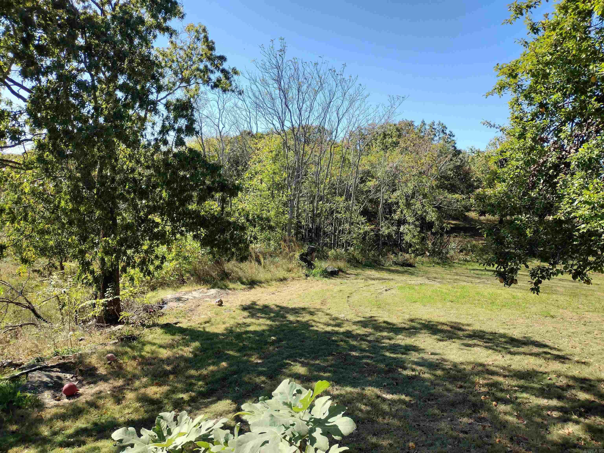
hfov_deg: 65.3
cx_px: 302
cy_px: 226
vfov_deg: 51.4
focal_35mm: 27
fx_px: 471
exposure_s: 1/1400
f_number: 1.7
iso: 100
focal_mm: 4.71
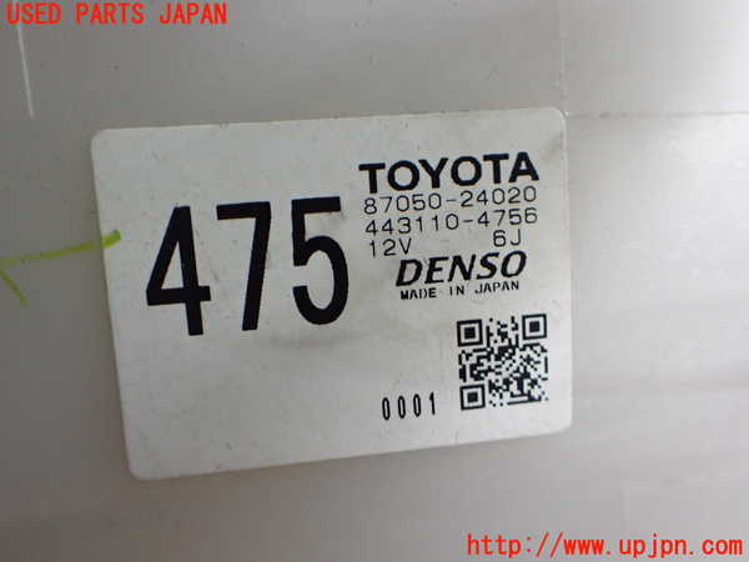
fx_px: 649
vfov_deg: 46.8
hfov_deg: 60.0
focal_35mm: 30
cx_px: 374
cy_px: 281
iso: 640
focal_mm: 5.4
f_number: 2.3
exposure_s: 1/125
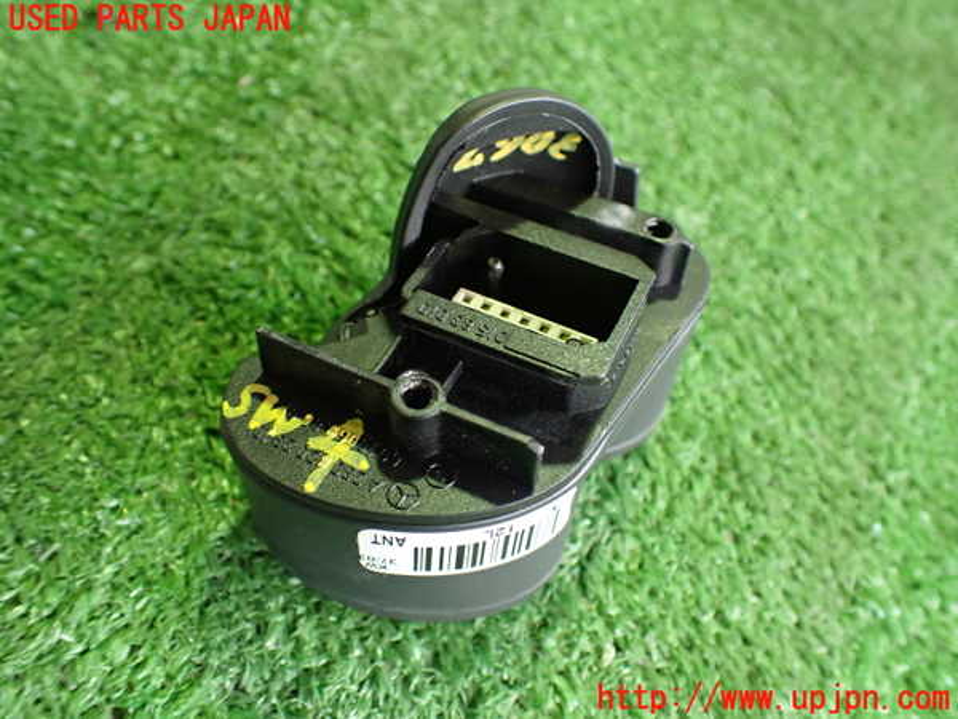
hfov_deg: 60.0
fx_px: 830
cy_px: 360
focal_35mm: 30
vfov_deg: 46.8
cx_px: 479
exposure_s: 1/50
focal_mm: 5.4
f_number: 2.3
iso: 800
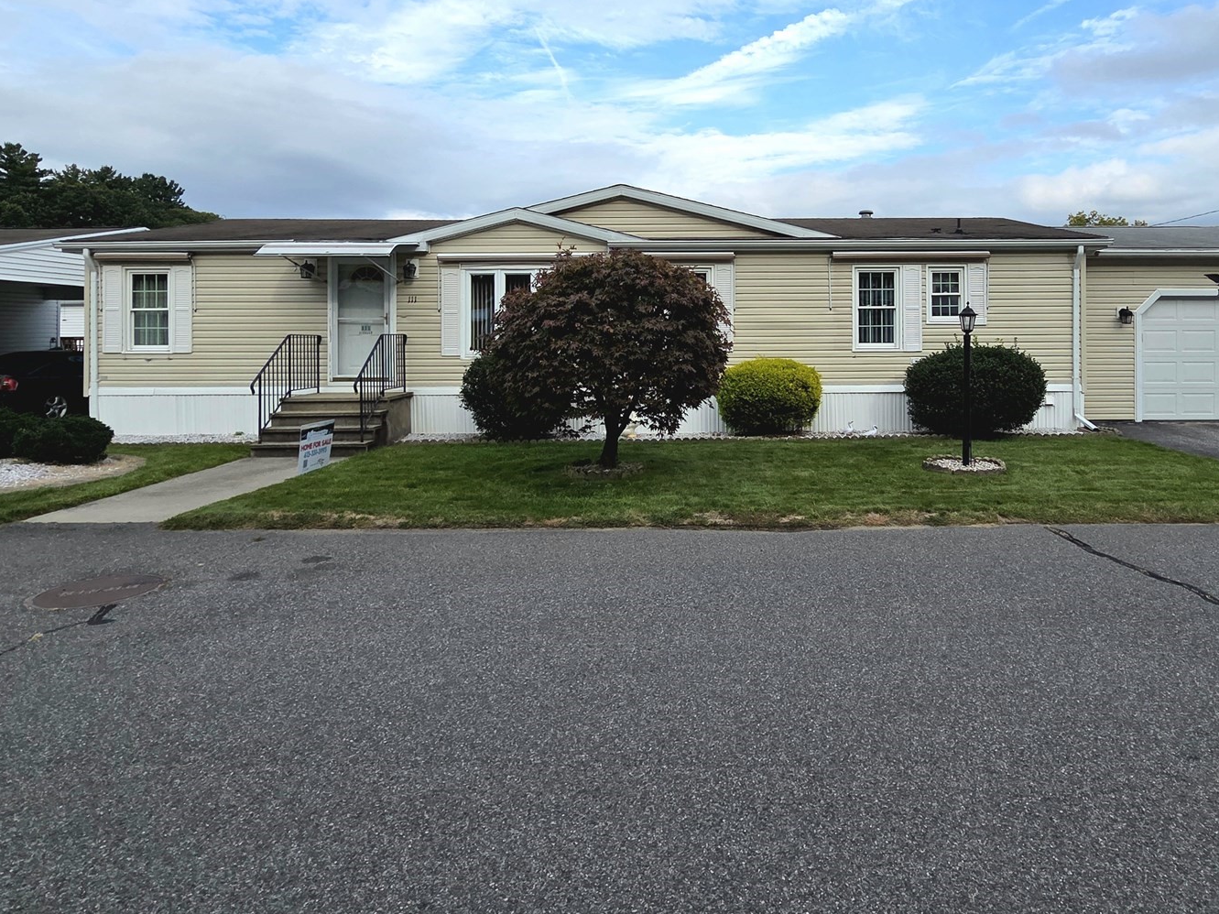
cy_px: 330
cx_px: 715
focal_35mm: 20
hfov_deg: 81.0
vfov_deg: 64.8
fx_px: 704
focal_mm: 2.2
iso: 50
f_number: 2.2
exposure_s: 1/1250
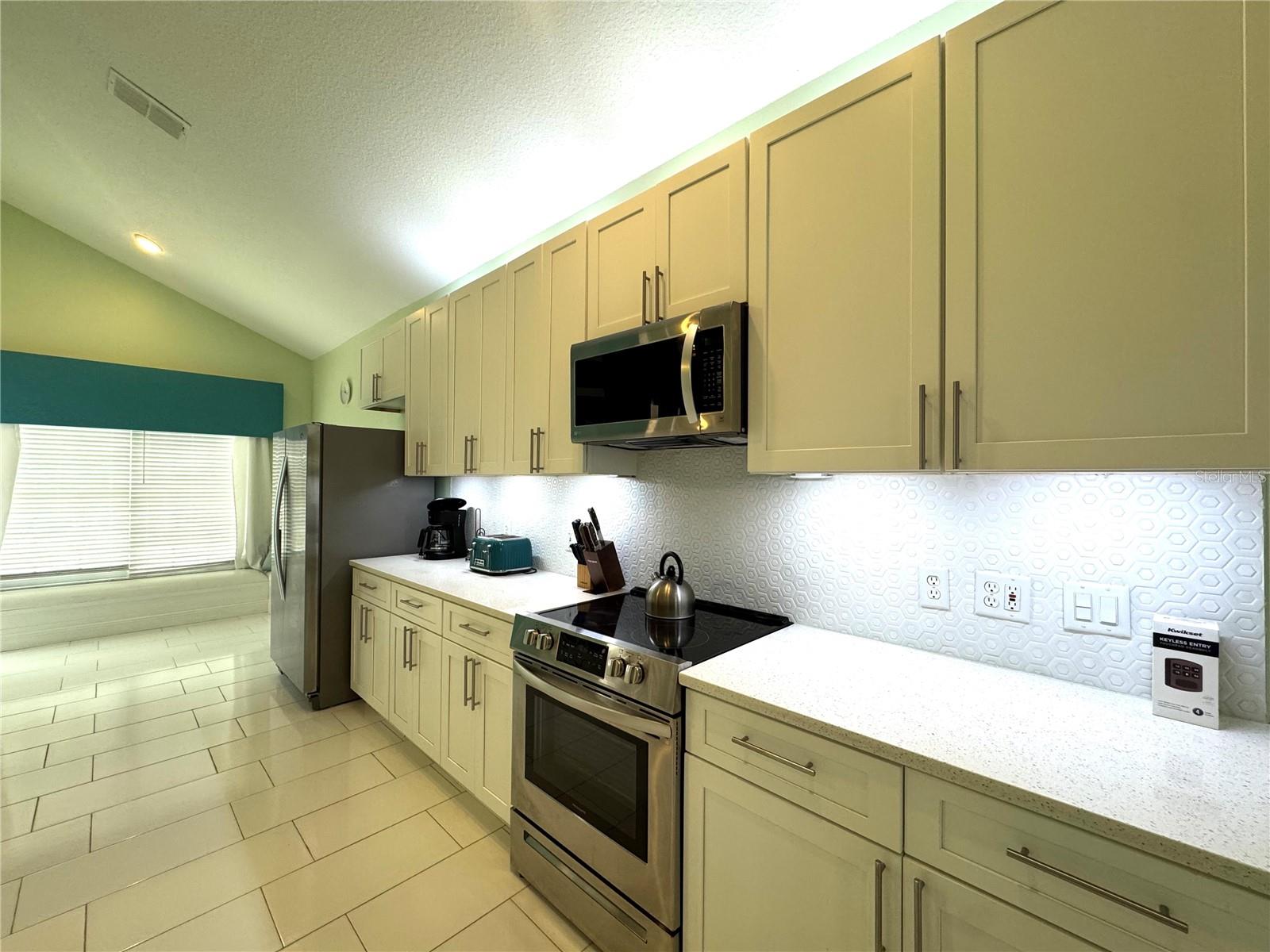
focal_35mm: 14
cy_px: 476
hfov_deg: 102.1
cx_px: 635
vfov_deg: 85.7
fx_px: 514
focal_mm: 2.22
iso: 160
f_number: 2.2
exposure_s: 1/120
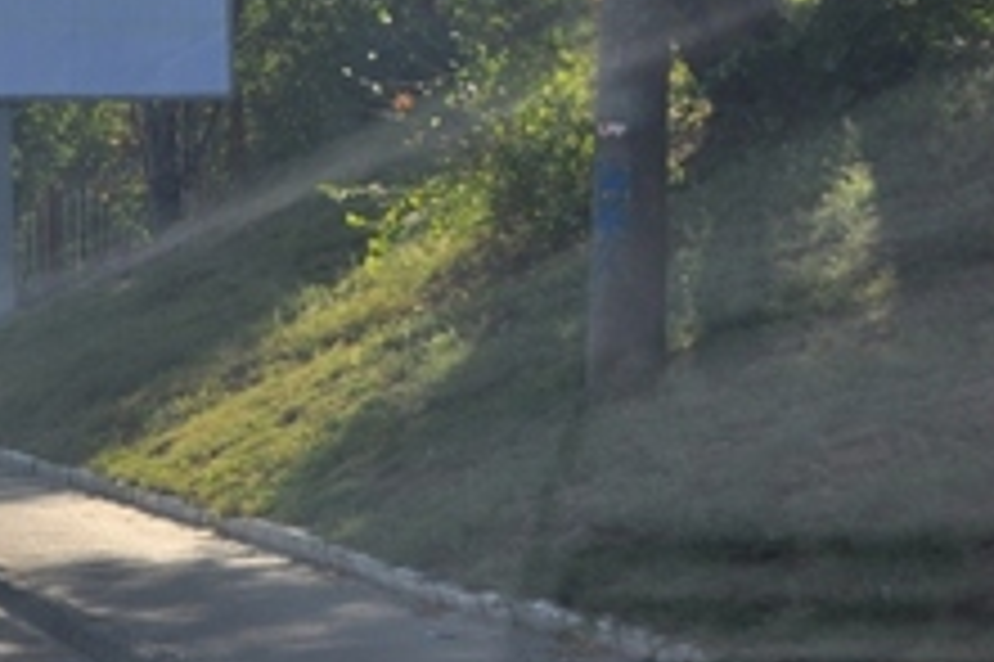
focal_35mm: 128
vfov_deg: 10.6
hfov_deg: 15.4
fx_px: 3531
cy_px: 38
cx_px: -236
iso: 200
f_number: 11
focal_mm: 34
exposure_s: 1/200
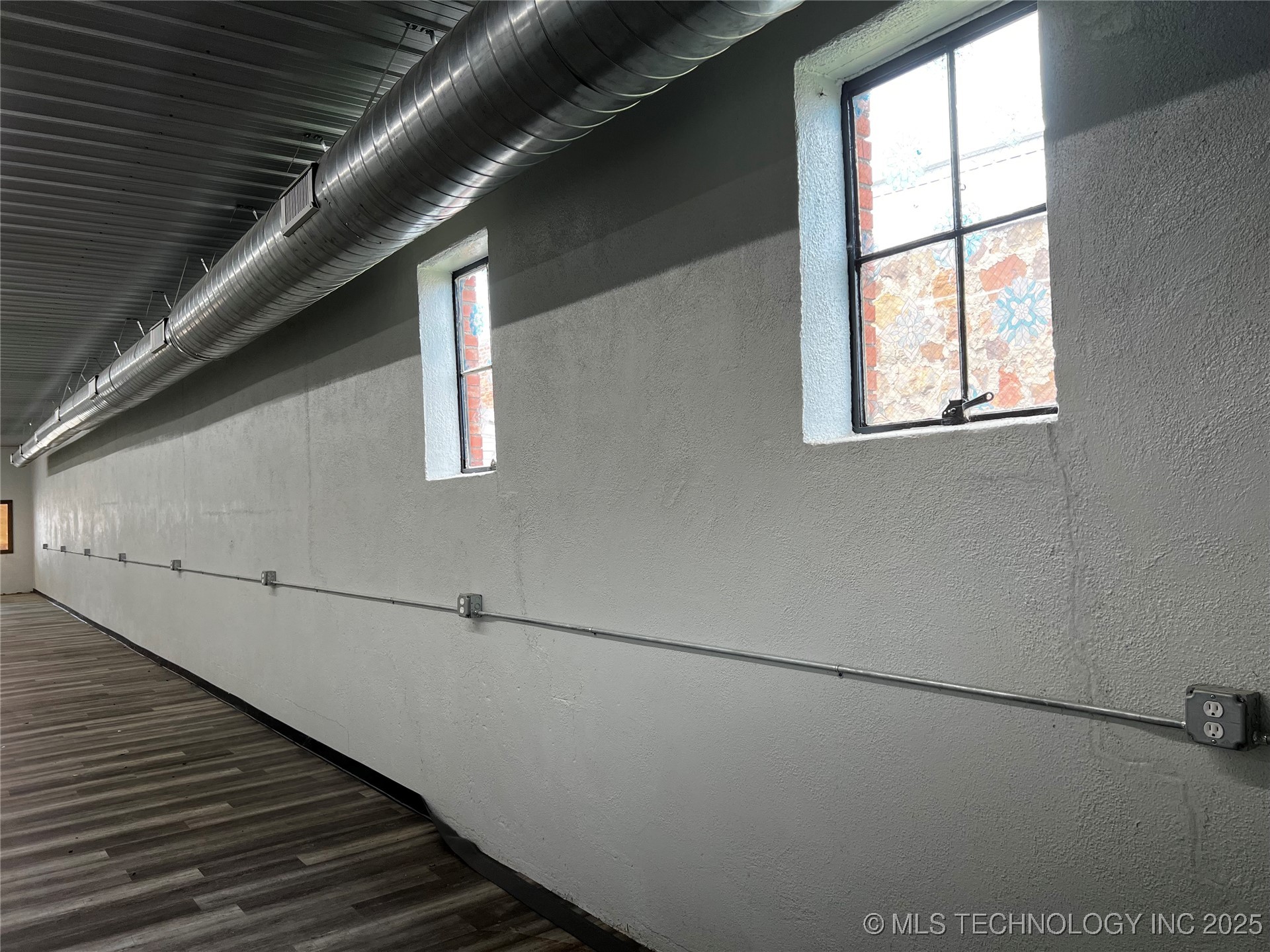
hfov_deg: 67.3
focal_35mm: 26
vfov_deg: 53.1
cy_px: 476
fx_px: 954
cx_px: 635
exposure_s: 1/165
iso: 50
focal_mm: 5.7
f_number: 1.5
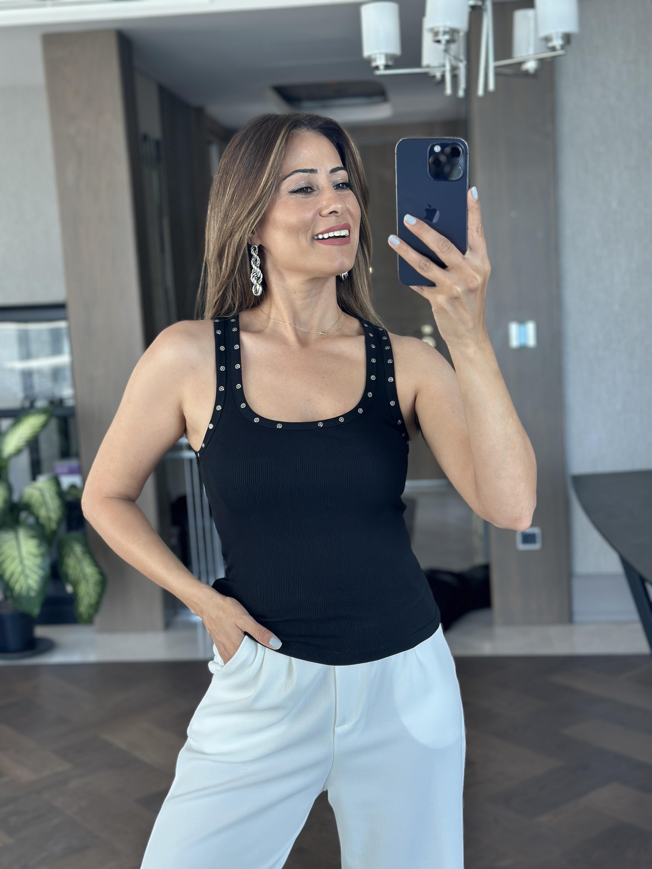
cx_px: 326
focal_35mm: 48
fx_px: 1205
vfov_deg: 39.7
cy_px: 434
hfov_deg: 30.3
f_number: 1.78
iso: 125
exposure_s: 1/121
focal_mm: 6.86
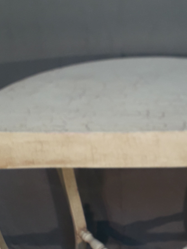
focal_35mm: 62
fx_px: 447
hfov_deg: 23.4
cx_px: 144
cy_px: 183
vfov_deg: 30.7
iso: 64
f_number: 1.9
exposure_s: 1/50
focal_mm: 3.6
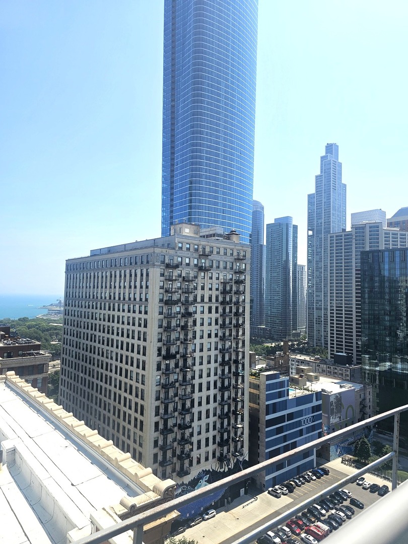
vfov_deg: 73.9
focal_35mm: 23
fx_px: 361
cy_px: 272
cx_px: 204
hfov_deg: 58.9
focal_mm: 6.3
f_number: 1.7
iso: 12
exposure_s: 1/1597
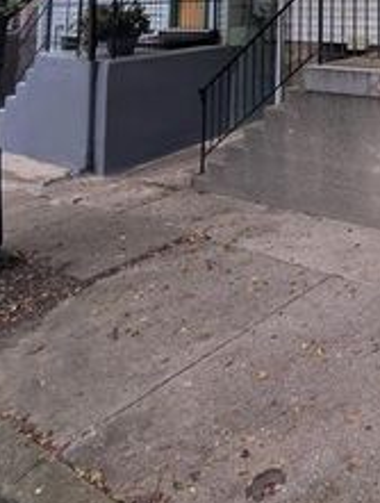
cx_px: 530
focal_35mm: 36
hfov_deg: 29.3
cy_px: -73
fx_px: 524
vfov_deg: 39.8
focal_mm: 2.02
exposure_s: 1/1883
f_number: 1.7
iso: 54
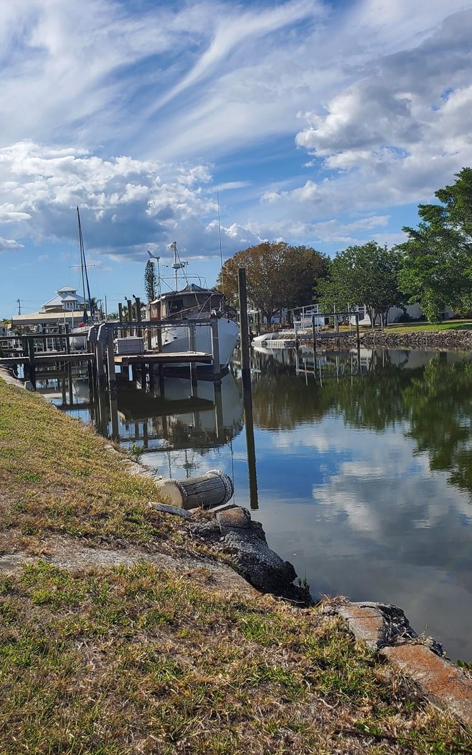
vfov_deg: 52.7
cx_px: 115
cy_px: 378
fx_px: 762
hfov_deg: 33.7
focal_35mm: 37
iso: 50
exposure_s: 1/3092
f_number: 2.4
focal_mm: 4.3
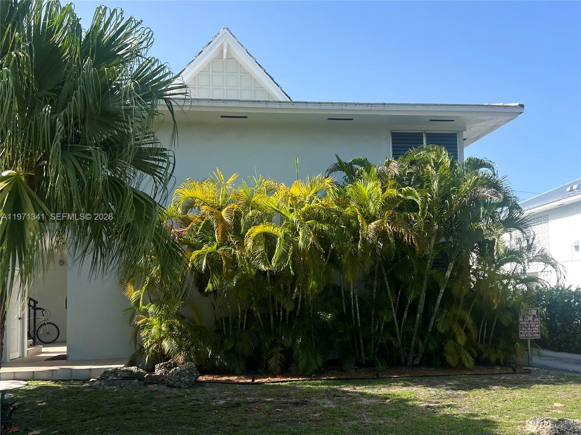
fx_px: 436
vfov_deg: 53.1
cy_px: 218
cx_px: 290
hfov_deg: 67.3
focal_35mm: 26
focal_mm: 5.7
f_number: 1.5
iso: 50
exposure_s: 1/4630
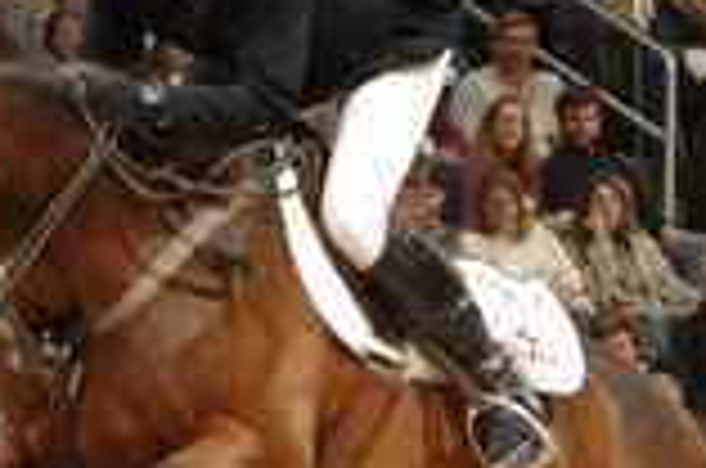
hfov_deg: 3.6
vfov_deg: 2.4
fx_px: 11352
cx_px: 445
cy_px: 682
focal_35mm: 580
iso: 400
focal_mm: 95
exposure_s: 1/250
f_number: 5.6
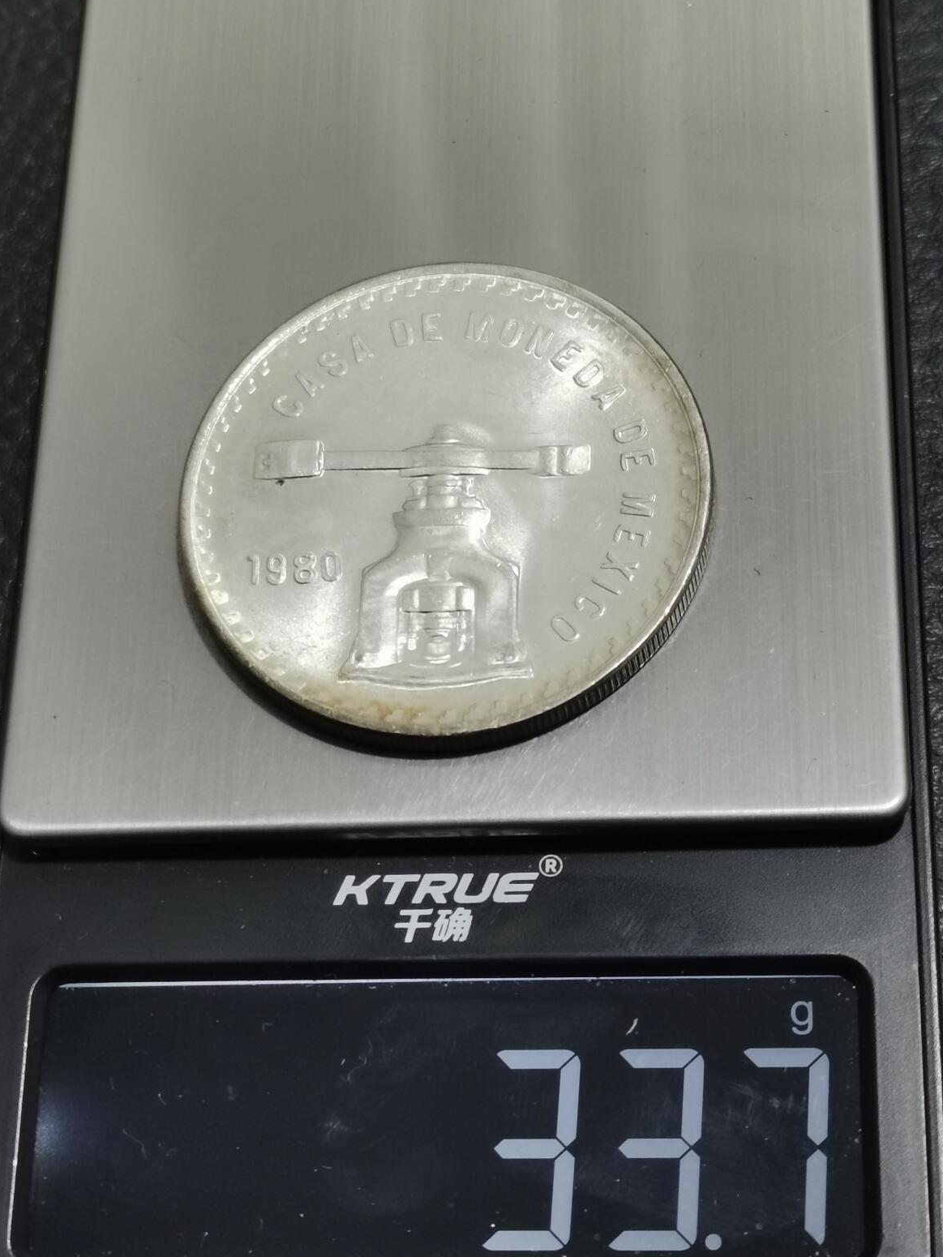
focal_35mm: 72
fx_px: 2614
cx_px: 491
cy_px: 579
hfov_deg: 20.4
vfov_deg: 27.0
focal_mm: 5.58
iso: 80
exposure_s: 1/100
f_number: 1.8
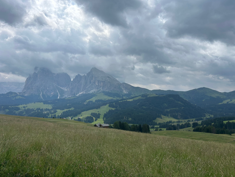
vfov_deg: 51.4
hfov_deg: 65.3
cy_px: 88
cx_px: 114
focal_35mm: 27
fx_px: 183
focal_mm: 5.7
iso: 50
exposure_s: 1/5882
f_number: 1.5
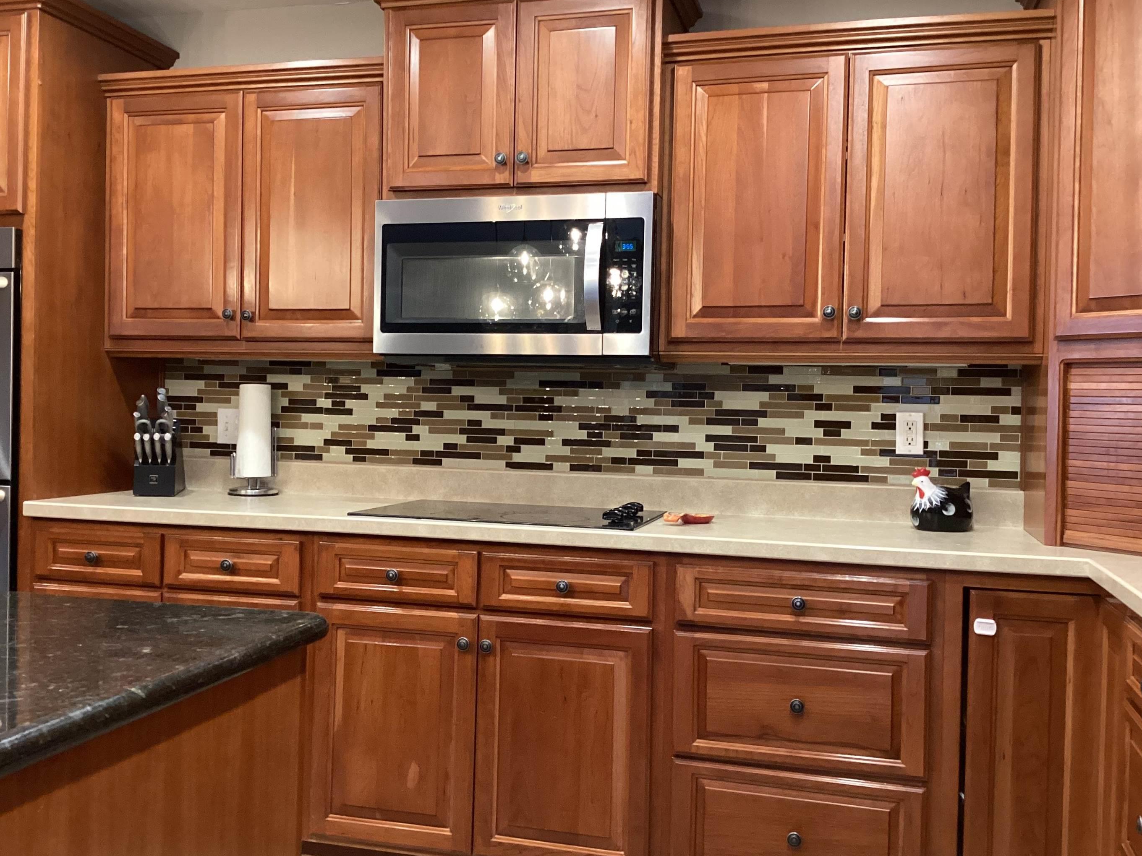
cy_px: 420
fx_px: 1155
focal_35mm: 35
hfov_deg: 52.6
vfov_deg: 40.7
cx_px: 530
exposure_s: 1/40
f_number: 2.4
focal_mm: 3.3
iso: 320
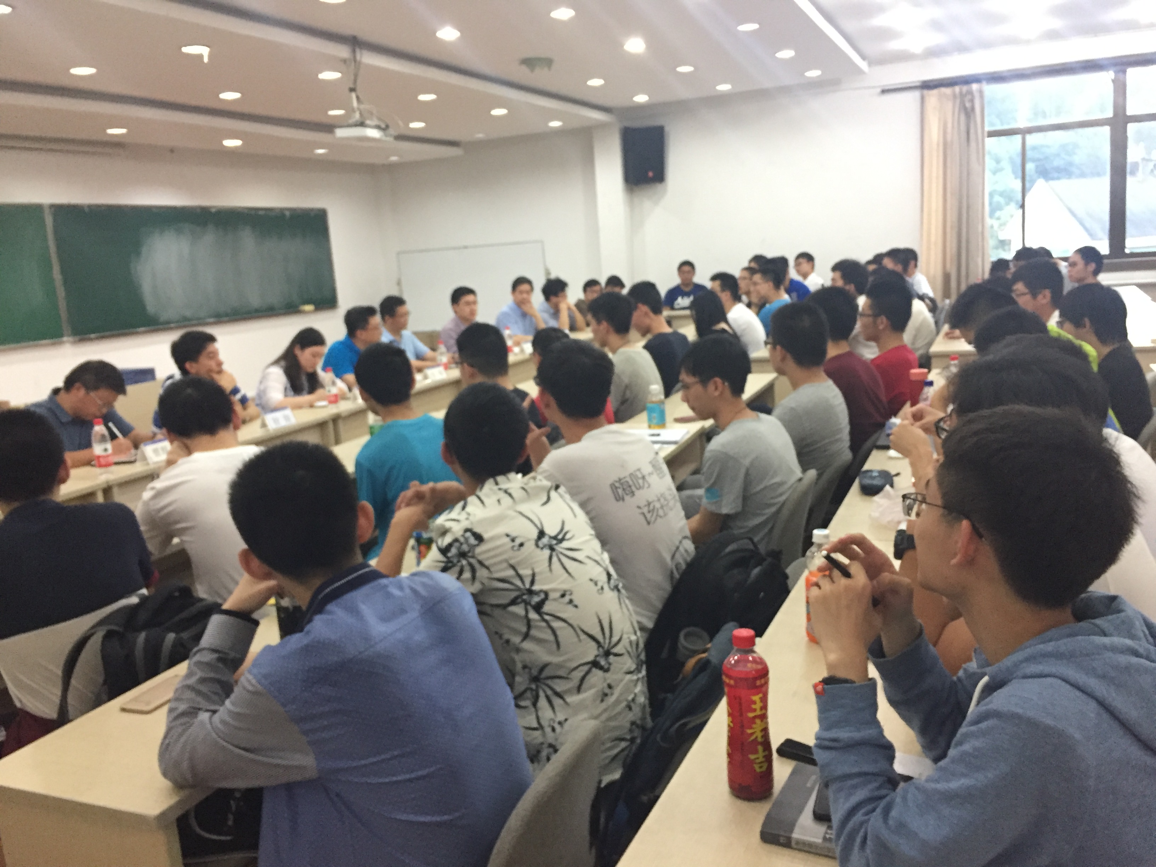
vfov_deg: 48.2
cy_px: 434
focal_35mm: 29
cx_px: 578
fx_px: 968
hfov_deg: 61.7
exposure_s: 1/33
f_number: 2.2
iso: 320
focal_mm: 4.15
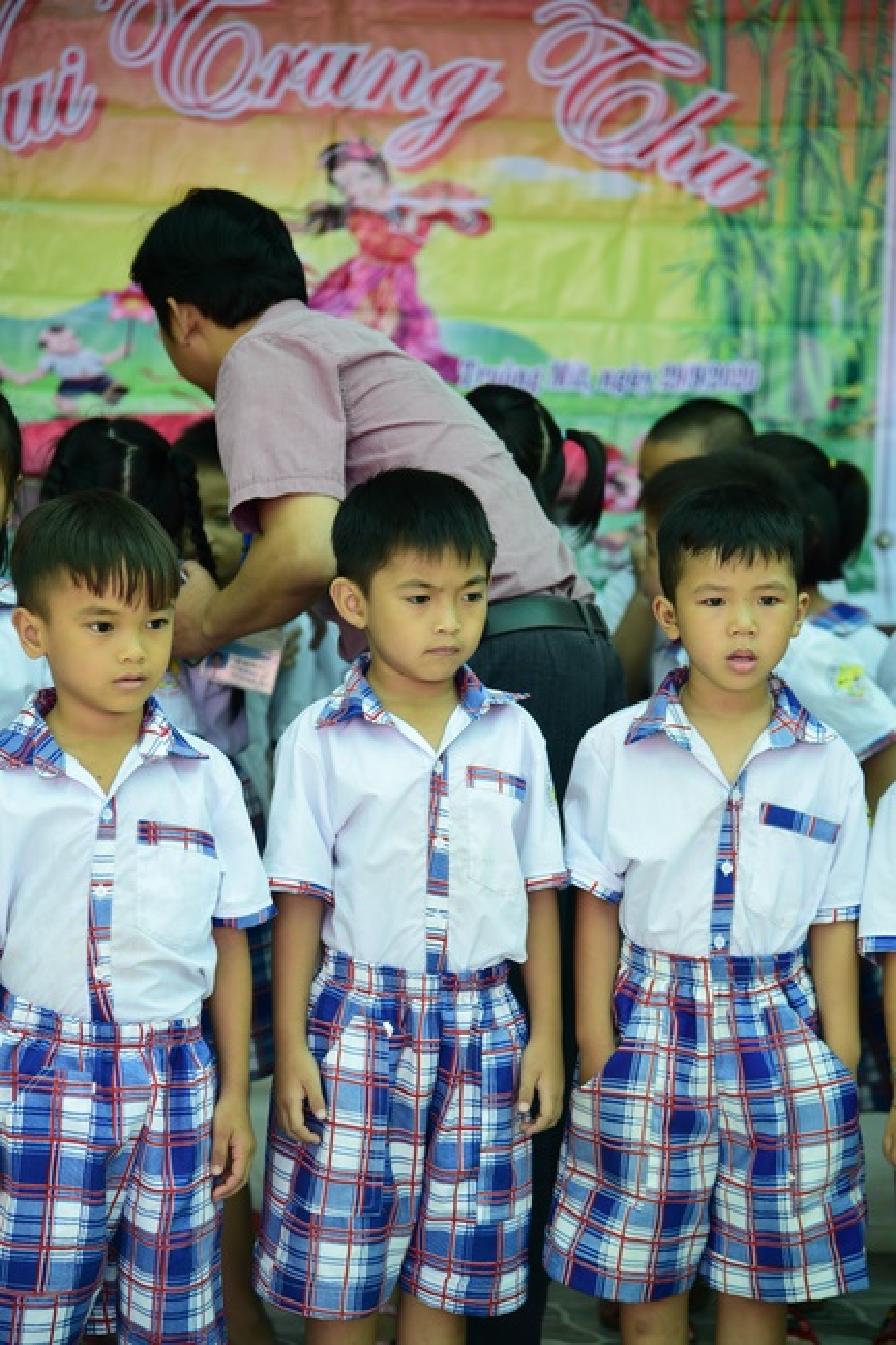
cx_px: 448
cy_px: 672
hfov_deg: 12.2
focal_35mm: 112
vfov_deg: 18.3
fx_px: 4183
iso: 160
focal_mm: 112
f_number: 4
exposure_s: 1/125
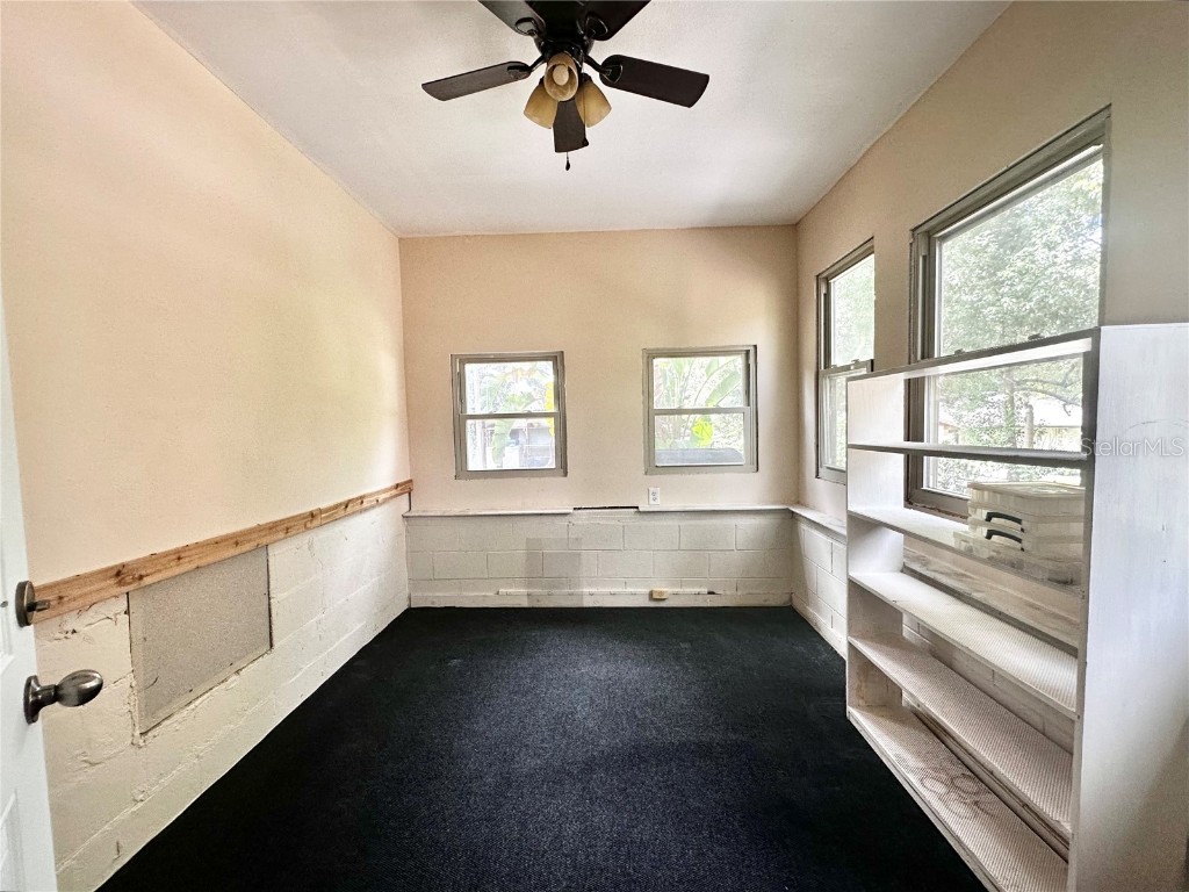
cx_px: 594
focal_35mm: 14
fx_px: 481
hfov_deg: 102.1
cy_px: 446
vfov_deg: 85.7
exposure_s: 1/120
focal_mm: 2.22
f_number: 2.2
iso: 125
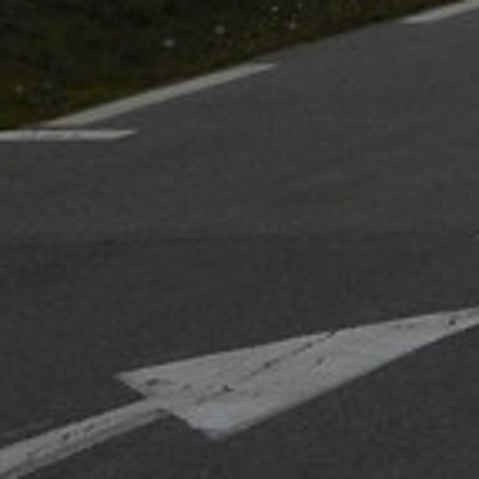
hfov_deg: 6.0
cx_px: 1541
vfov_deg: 6.3
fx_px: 4133
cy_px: -754
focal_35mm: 264
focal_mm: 6
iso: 80
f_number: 11
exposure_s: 1/500
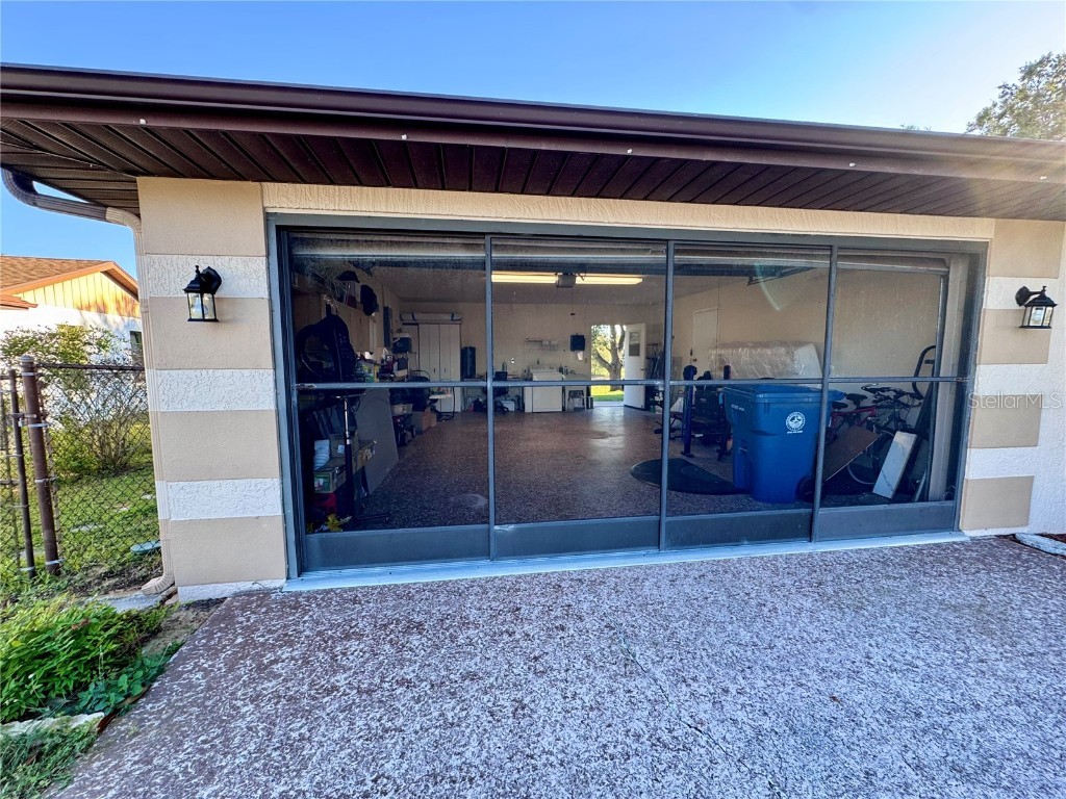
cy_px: 400
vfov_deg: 85.7
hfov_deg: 102.1
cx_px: 533
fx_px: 431
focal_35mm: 14
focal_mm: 2.22
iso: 64
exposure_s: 1/99
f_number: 2.2
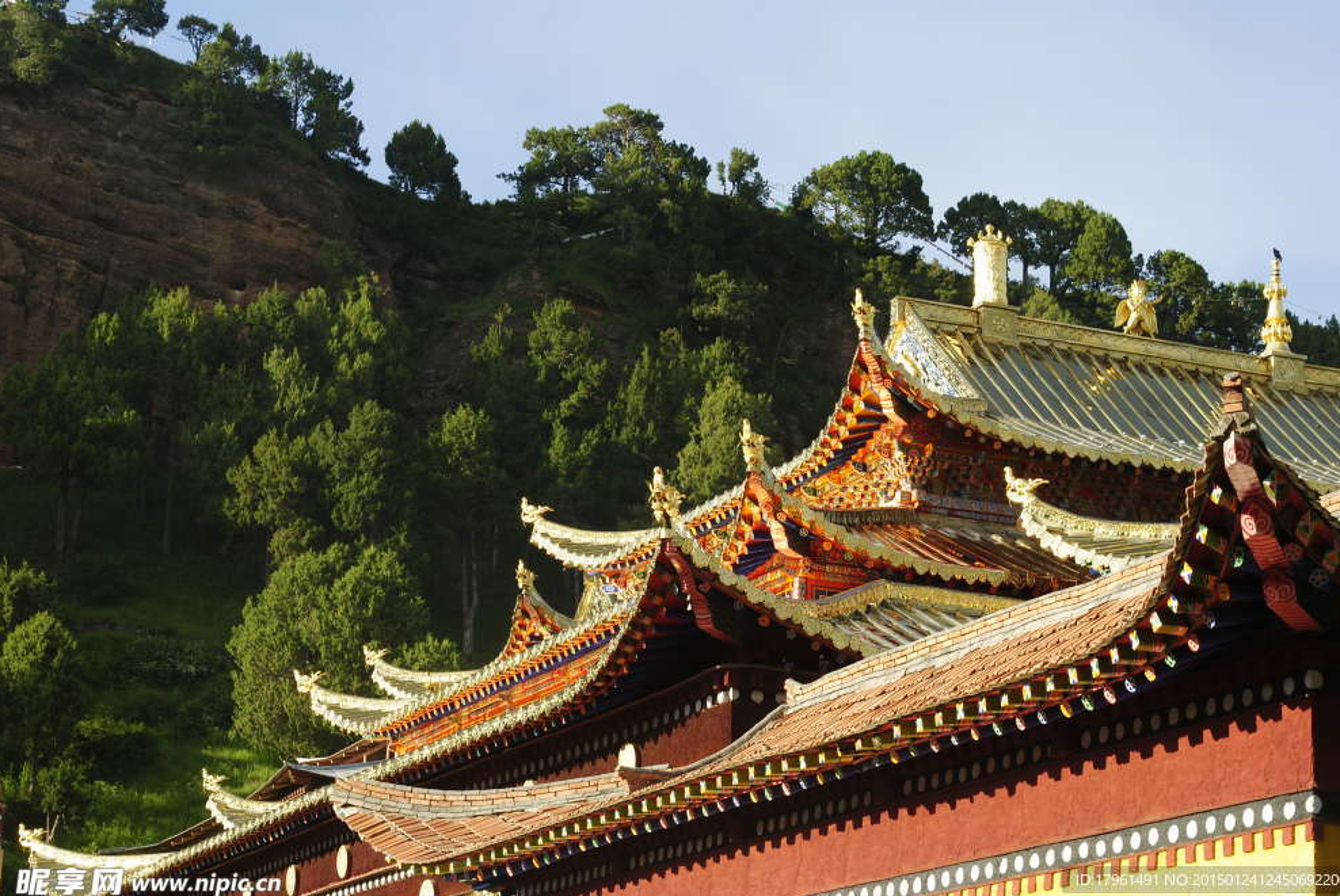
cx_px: 689
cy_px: 443
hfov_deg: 23.7
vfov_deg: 16.0
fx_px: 3186
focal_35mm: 86
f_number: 11
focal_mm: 55
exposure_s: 1/100
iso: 180
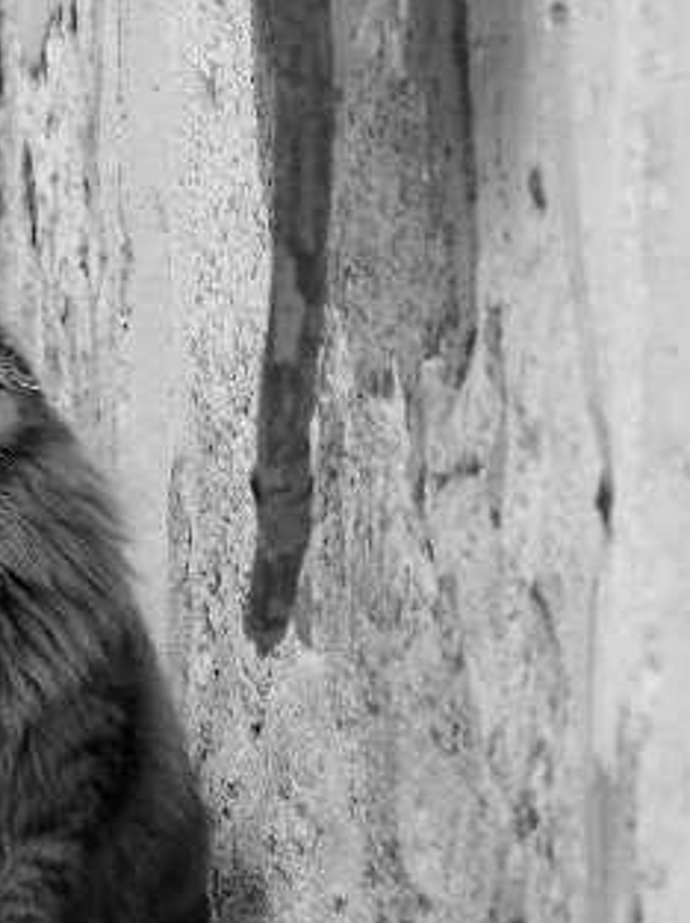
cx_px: 65
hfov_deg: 3.8
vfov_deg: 5.1
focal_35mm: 387
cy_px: 115
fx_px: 10307
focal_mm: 31.3
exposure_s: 1/45
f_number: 3.2
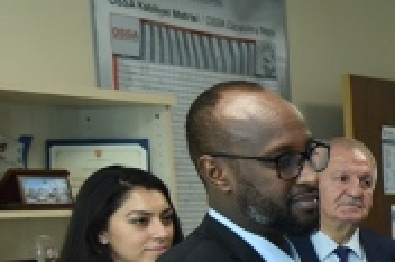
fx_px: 1096
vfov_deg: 13.2
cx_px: 677
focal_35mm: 100
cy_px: 329
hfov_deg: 17.3
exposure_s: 1/125
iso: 800
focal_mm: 26
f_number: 3.5
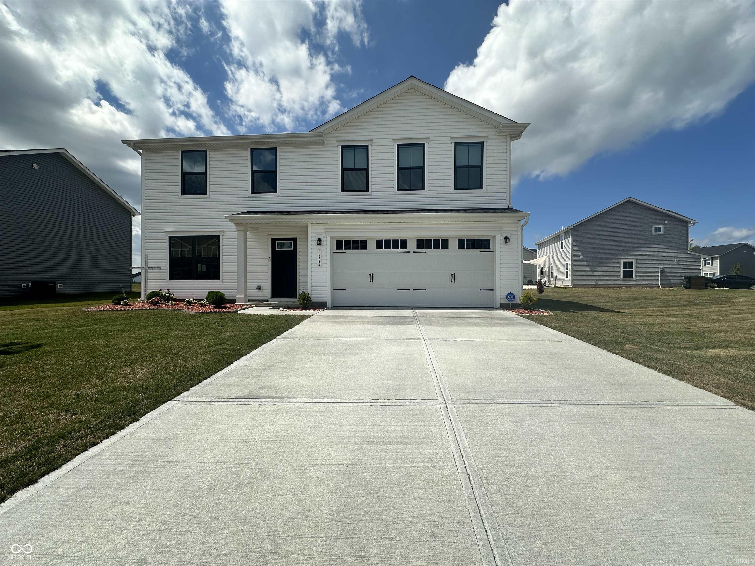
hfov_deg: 102.1
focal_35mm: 14
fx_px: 305
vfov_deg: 85.7
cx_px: 378
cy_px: 283
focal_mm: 2.22
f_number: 2.2
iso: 50
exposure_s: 1/4464
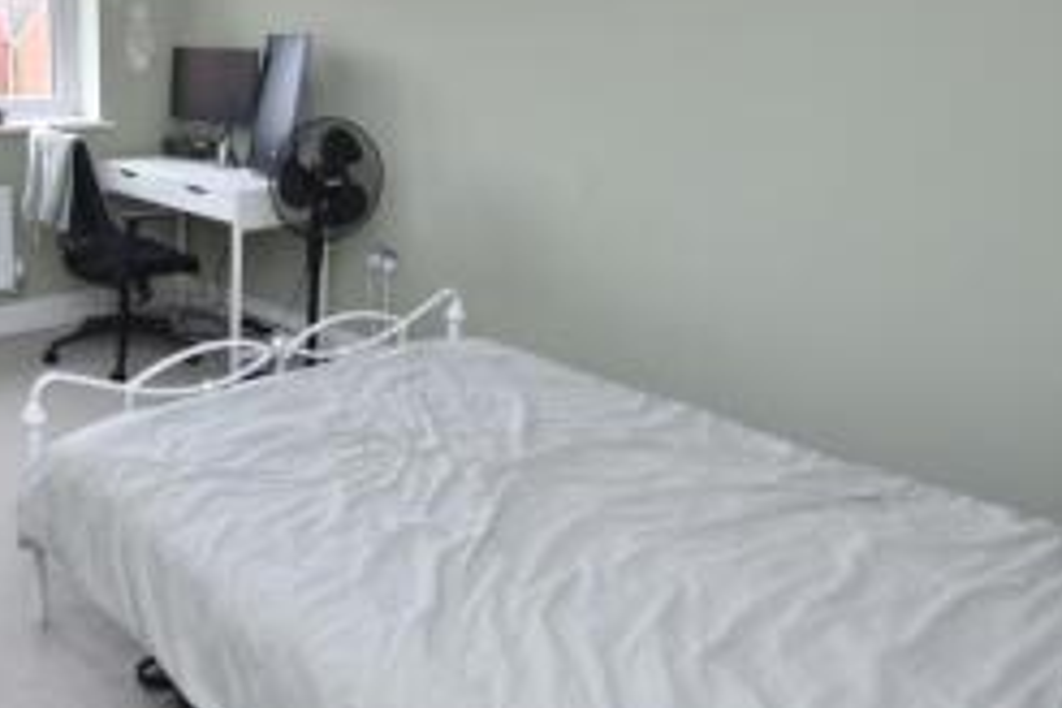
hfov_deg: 57.8
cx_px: 181
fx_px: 855
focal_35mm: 29
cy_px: 283
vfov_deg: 44.7
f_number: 3.5
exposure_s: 1/20
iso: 100
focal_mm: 10
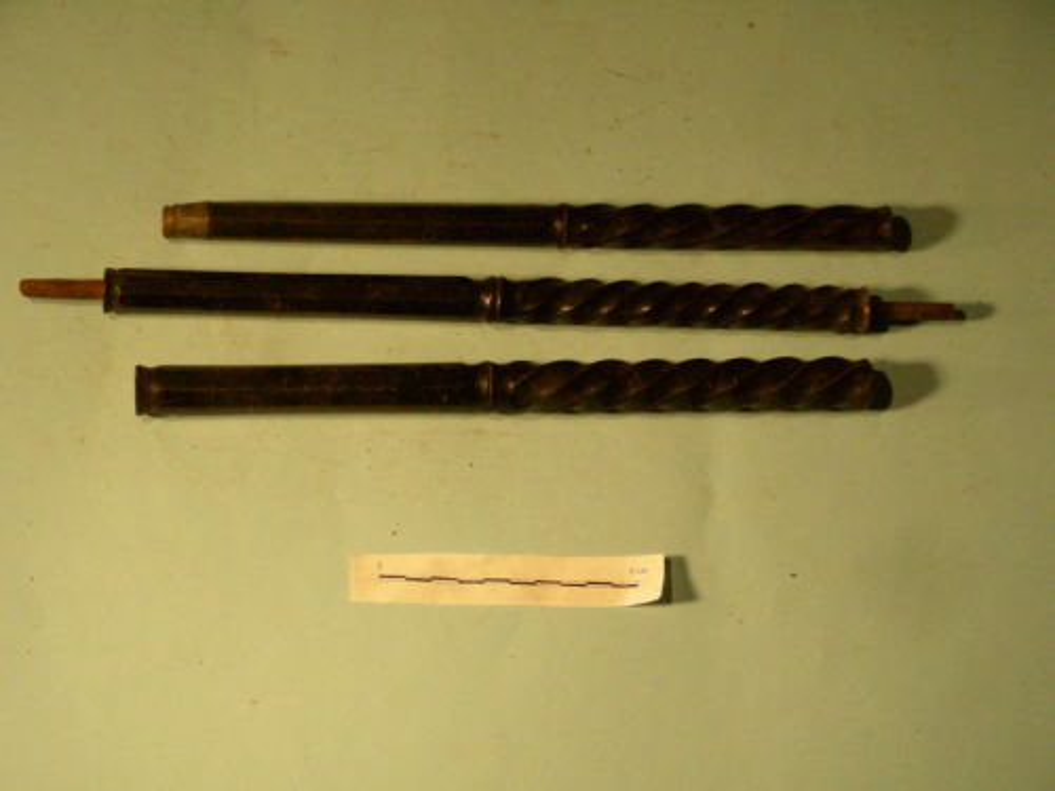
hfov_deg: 19.8
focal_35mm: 99
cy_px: 396
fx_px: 3017
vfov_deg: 14.9
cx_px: 528
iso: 400
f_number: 4
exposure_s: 1/350
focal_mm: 16.5
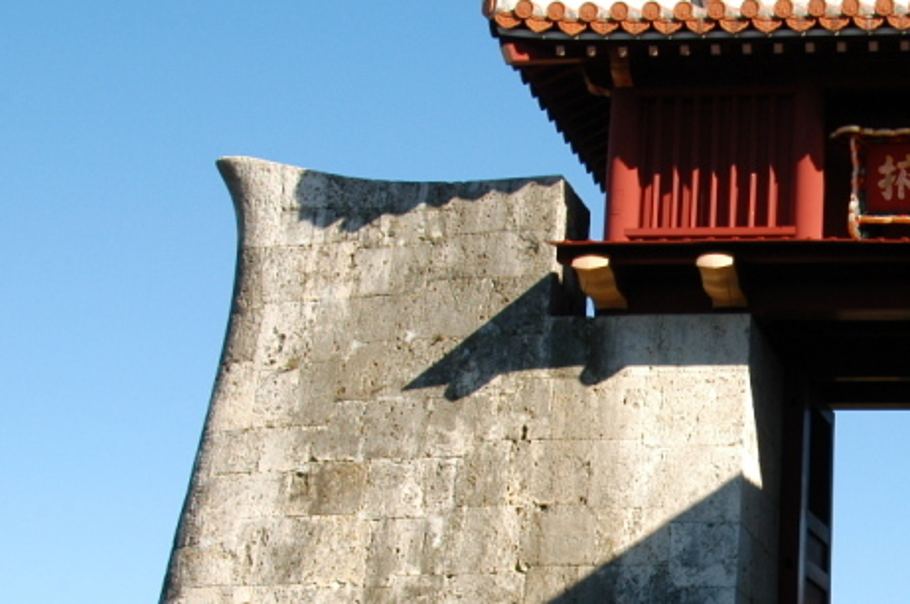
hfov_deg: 24.0
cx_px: 969
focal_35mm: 80
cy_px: 500
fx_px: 2019
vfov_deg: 16.9
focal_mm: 24
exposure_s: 1/250
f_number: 8
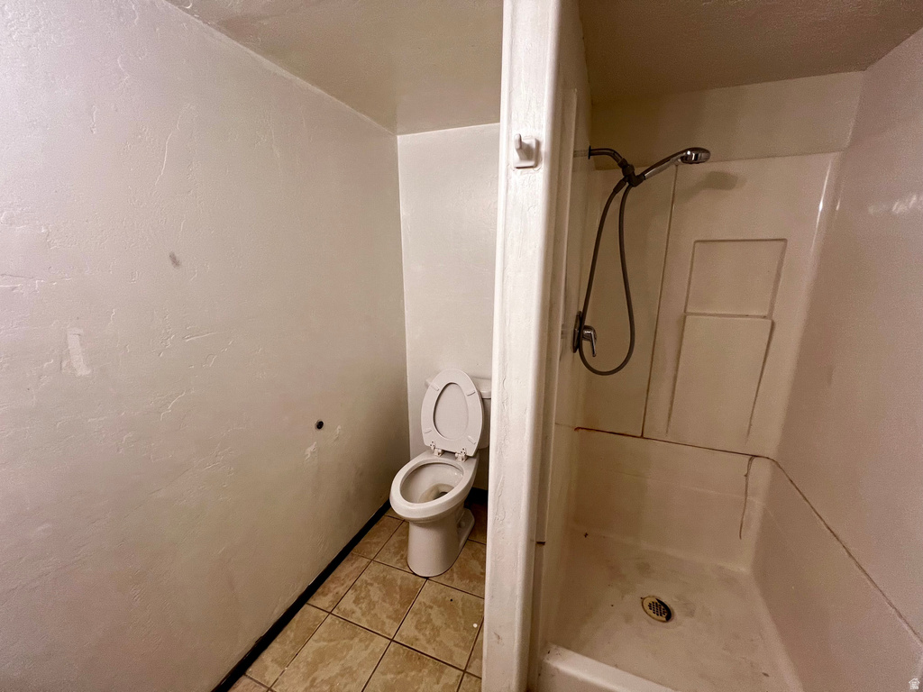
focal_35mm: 13
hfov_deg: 106.2
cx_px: 462
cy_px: 346
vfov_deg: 89.9
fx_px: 347
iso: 100
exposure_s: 1/120
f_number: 1.8
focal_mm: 1.57
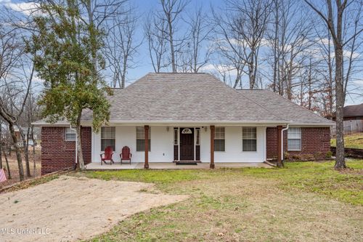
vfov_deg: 47.9
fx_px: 272
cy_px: 121
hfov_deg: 67.4
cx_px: 182
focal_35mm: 27
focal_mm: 27
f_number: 9
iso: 1000
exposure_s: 1/400
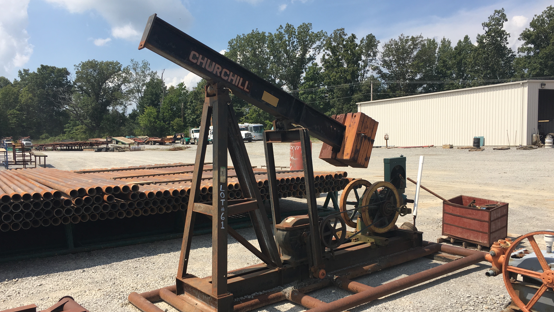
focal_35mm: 32
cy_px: 178
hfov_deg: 61.0
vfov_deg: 36.6
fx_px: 470
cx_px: 278
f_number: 2.2
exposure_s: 1/1570
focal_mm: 4.15
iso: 25
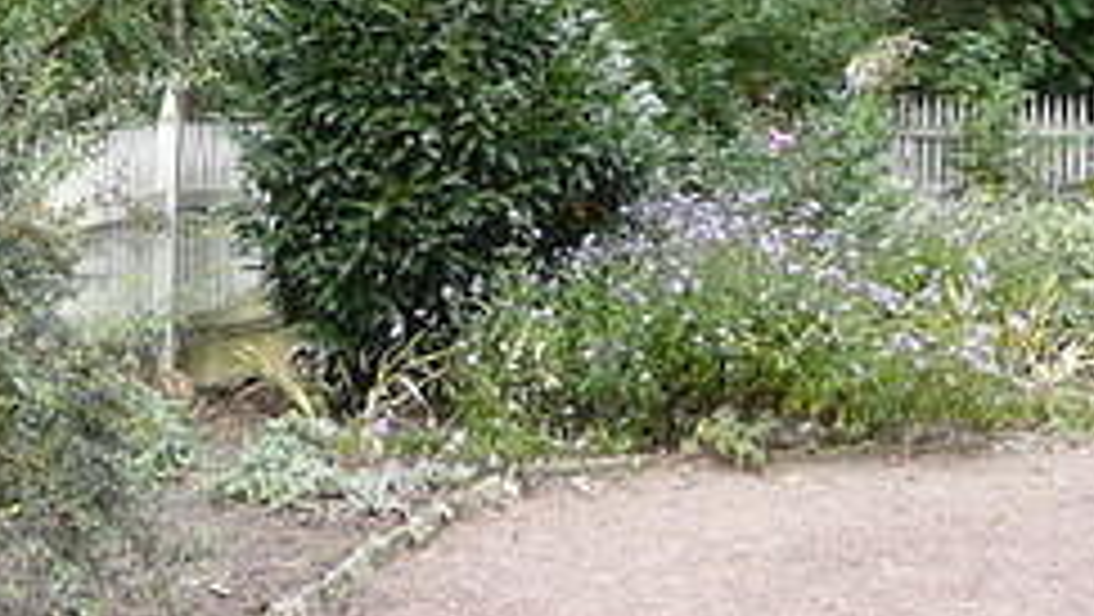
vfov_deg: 11.3
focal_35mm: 106
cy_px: -49
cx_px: 554
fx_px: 3077
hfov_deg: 20.2
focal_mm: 4.7
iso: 100
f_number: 2.8
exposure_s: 1/100
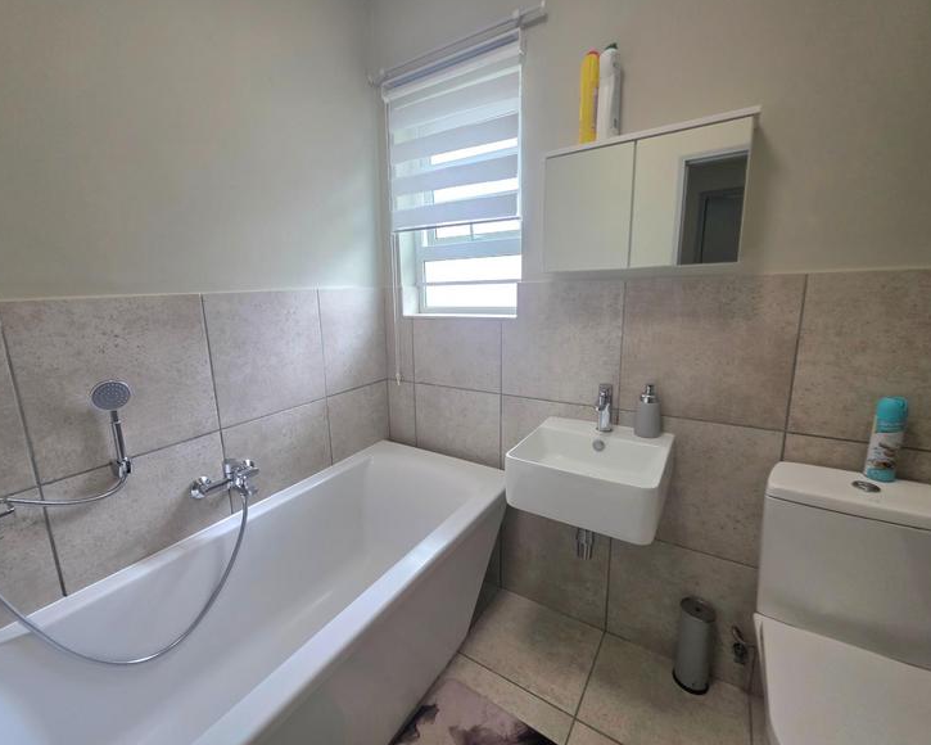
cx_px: 435
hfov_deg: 100.6
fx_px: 386
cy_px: 370
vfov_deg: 88.0
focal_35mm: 14
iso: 160
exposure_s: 1/101
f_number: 1.9
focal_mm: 2.2
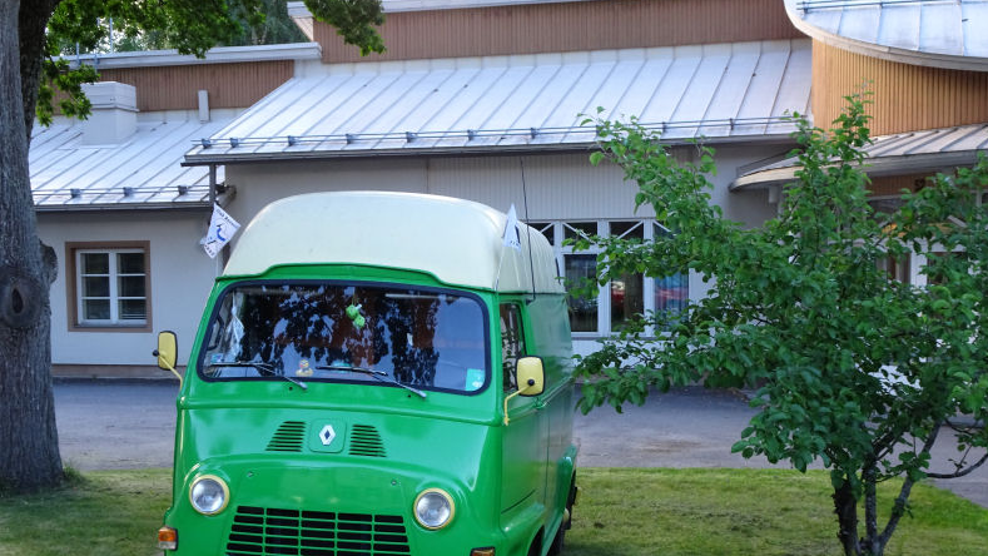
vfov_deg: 22.6
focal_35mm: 53
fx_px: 1389
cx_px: 491
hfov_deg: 39.2
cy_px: 362
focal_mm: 8.18
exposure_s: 1/50
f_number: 4.5
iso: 160
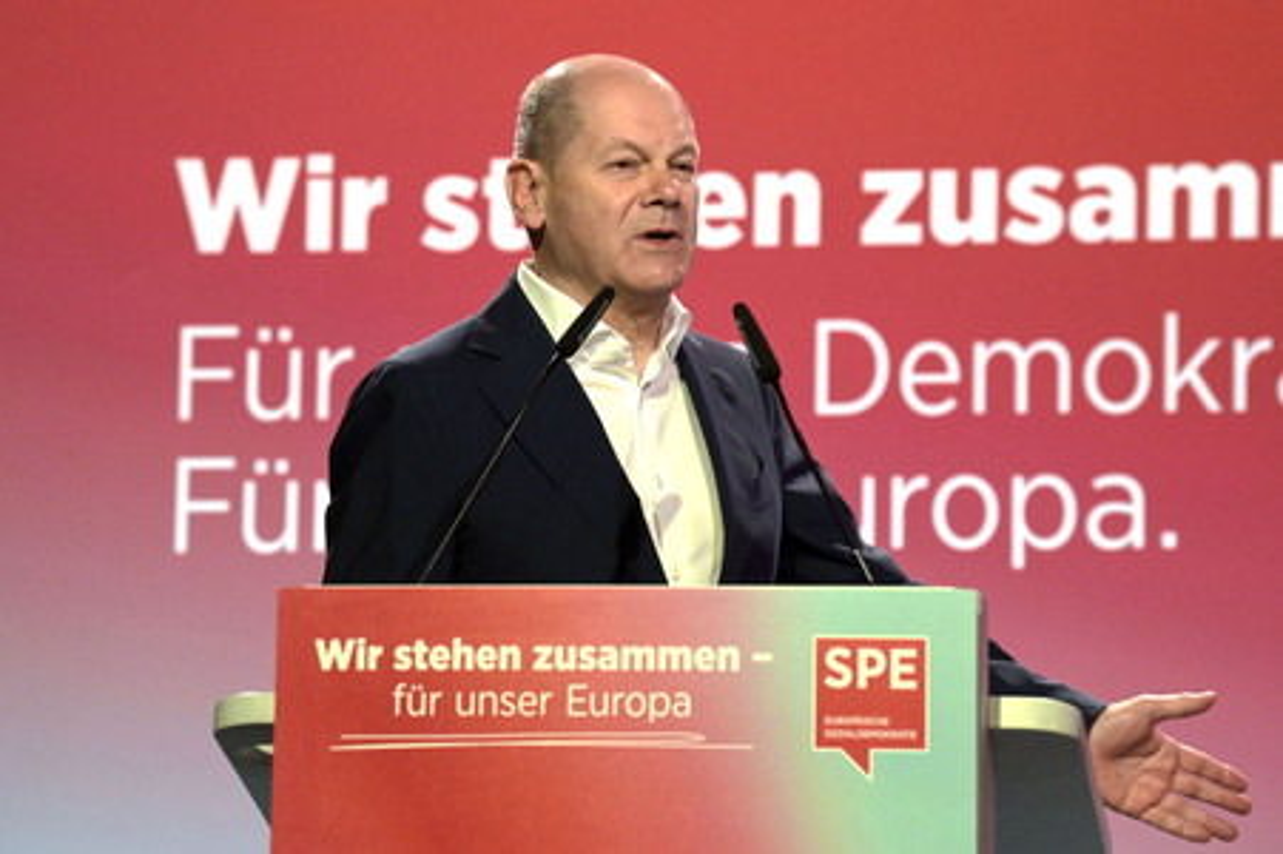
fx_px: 6588
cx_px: 642
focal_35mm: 185
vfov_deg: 7.4
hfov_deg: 11.1
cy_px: 427
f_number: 5
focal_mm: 185
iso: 4000
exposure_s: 1/400
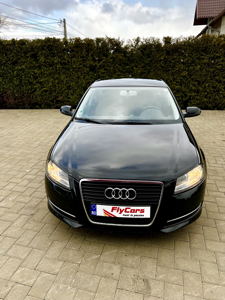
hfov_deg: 53.1
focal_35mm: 26
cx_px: 112
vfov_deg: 67.3
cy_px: 150
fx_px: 225
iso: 50
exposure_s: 1/597
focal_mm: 5.7
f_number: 1.5
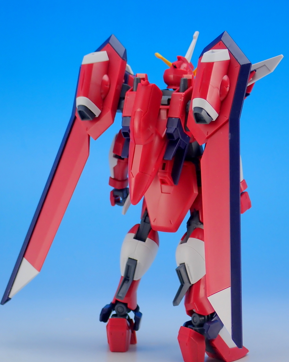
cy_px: 191
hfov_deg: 17.9
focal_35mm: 86
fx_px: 920
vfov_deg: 22.2
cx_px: 144
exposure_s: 1/13
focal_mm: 14.62
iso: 100
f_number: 4.3
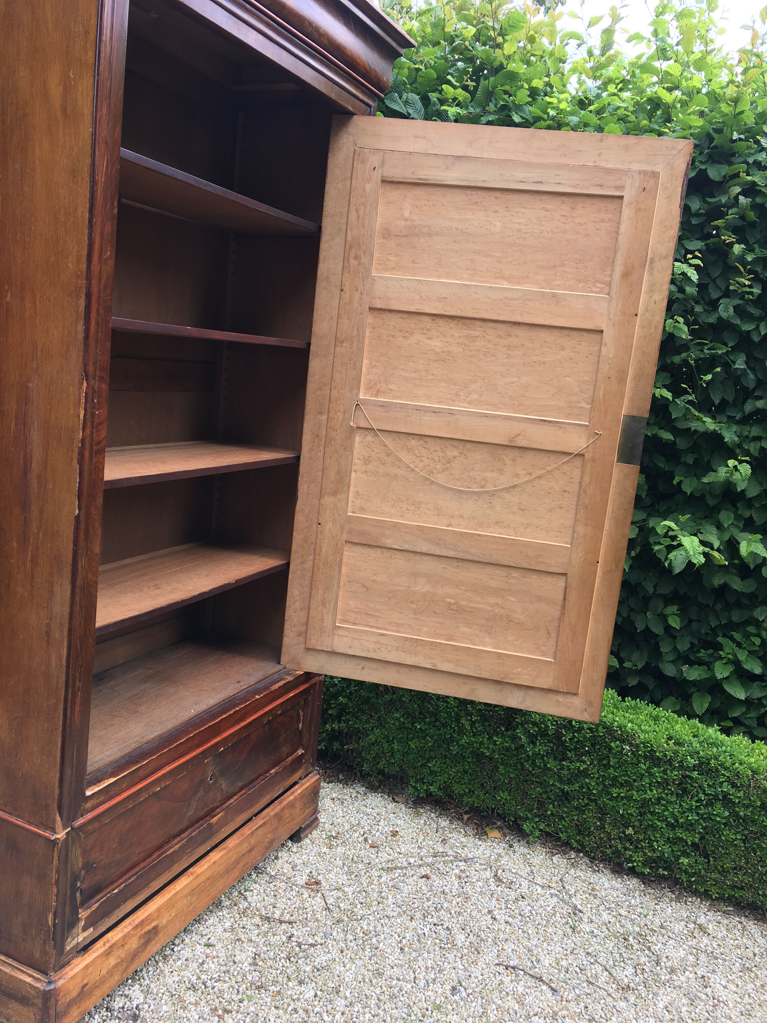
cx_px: 384
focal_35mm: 29
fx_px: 857
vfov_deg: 61.7
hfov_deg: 48.2
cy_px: 512
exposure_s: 1/161
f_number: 2.2
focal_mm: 4.15
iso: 25
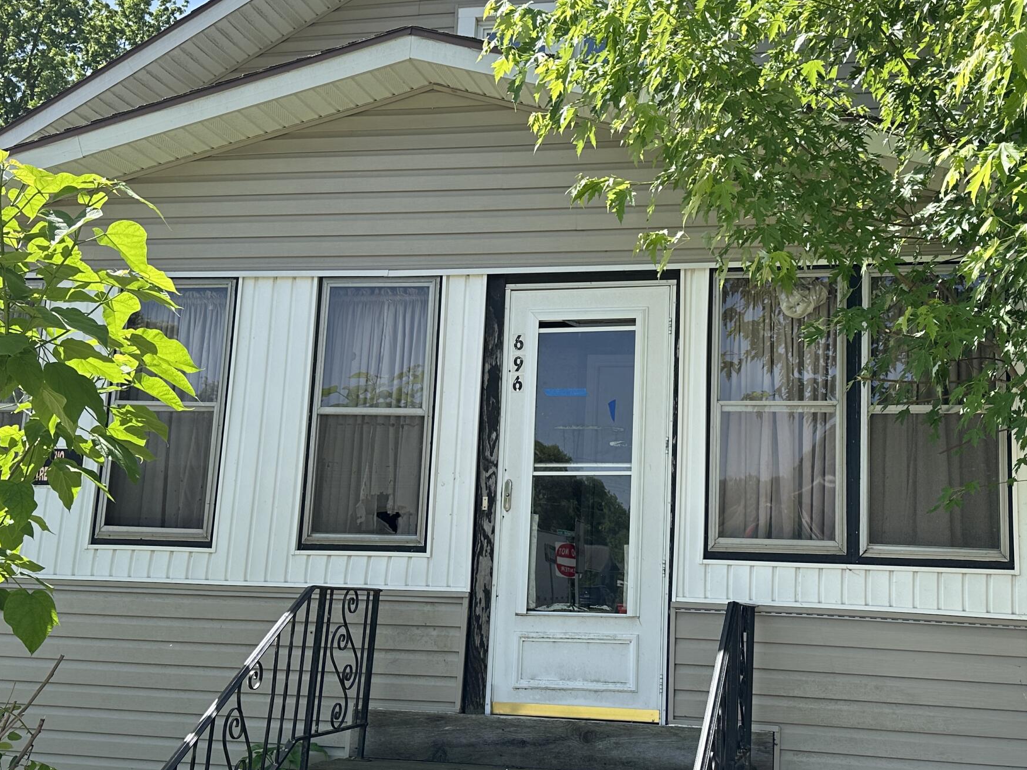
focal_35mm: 41
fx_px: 1216
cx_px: 640
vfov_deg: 35.1
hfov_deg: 45.4
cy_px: 395
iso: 80
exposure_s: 1/1639
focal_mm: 6.86
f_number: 1.78
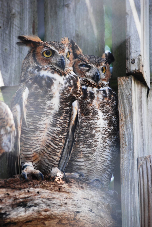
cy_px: 114
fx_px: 1421
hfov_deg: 6.1
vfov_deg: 9.1
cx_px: 76
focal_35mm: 225
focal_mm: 150
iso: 400
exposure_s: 1/250
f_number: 4.5
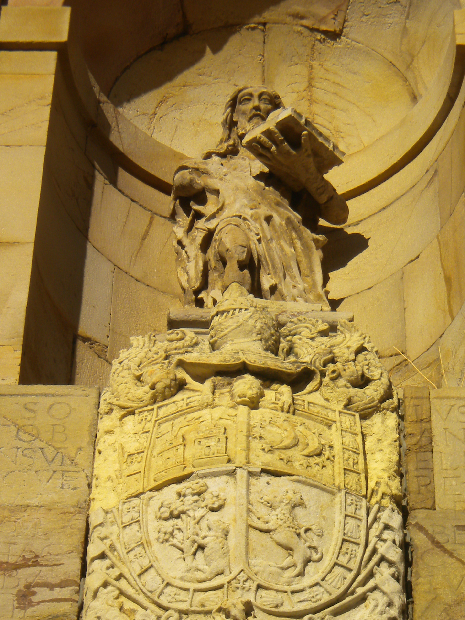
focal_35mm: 151
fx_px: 2704
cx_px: 217
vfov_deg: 13.1
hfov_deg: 9.8
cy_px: 389
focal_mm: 18.9
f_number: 8.5
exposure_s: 1/330
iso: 80
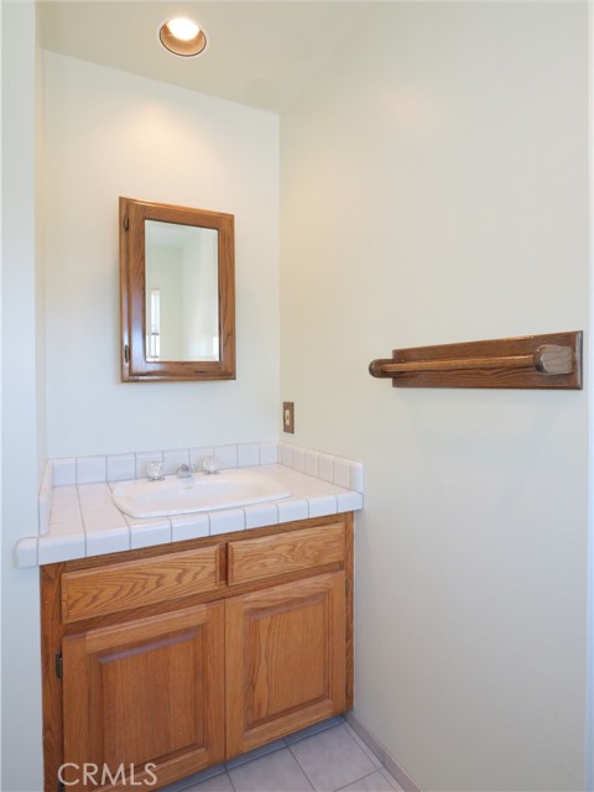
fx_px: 412
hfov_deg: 71.6
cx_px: 297
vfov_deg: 87.8
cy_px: 396
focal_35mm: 18
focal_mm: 9
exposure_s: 1/60
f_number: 8
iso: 2000
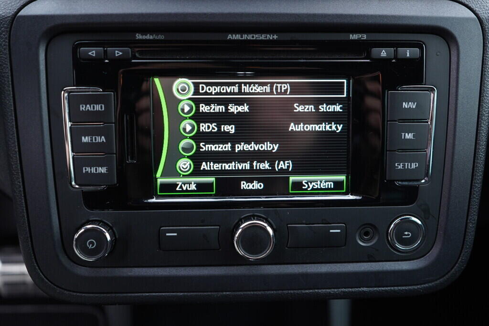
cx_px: 244
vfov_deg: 36.9
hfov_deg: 53.1
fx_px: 489
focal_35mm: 36
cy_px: 163
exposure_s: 1/40
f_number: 2.8
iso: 400
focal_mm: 24
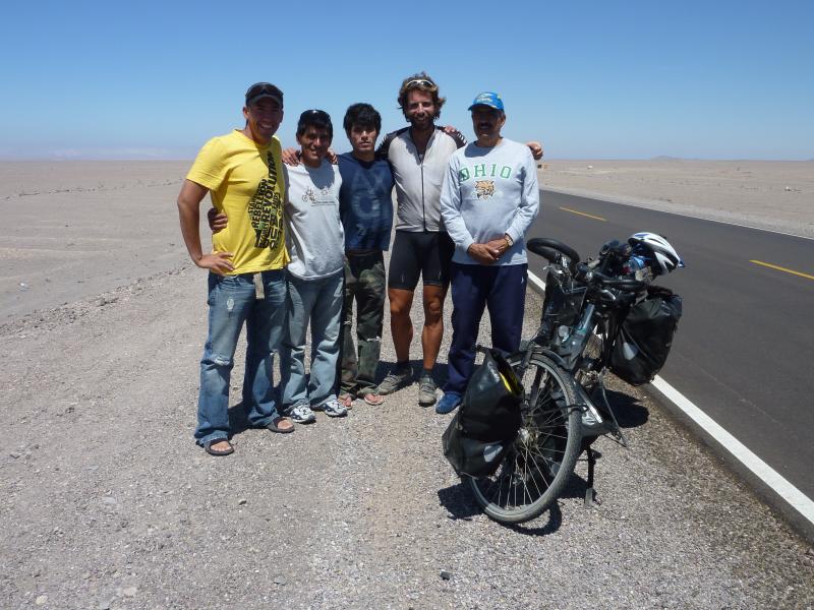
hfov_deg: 61.7
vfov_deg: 48.2
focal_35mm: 29
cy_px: 305
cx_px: 407
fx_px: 682
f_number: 5.6
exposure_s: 1/640
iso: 80
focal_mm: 4.7
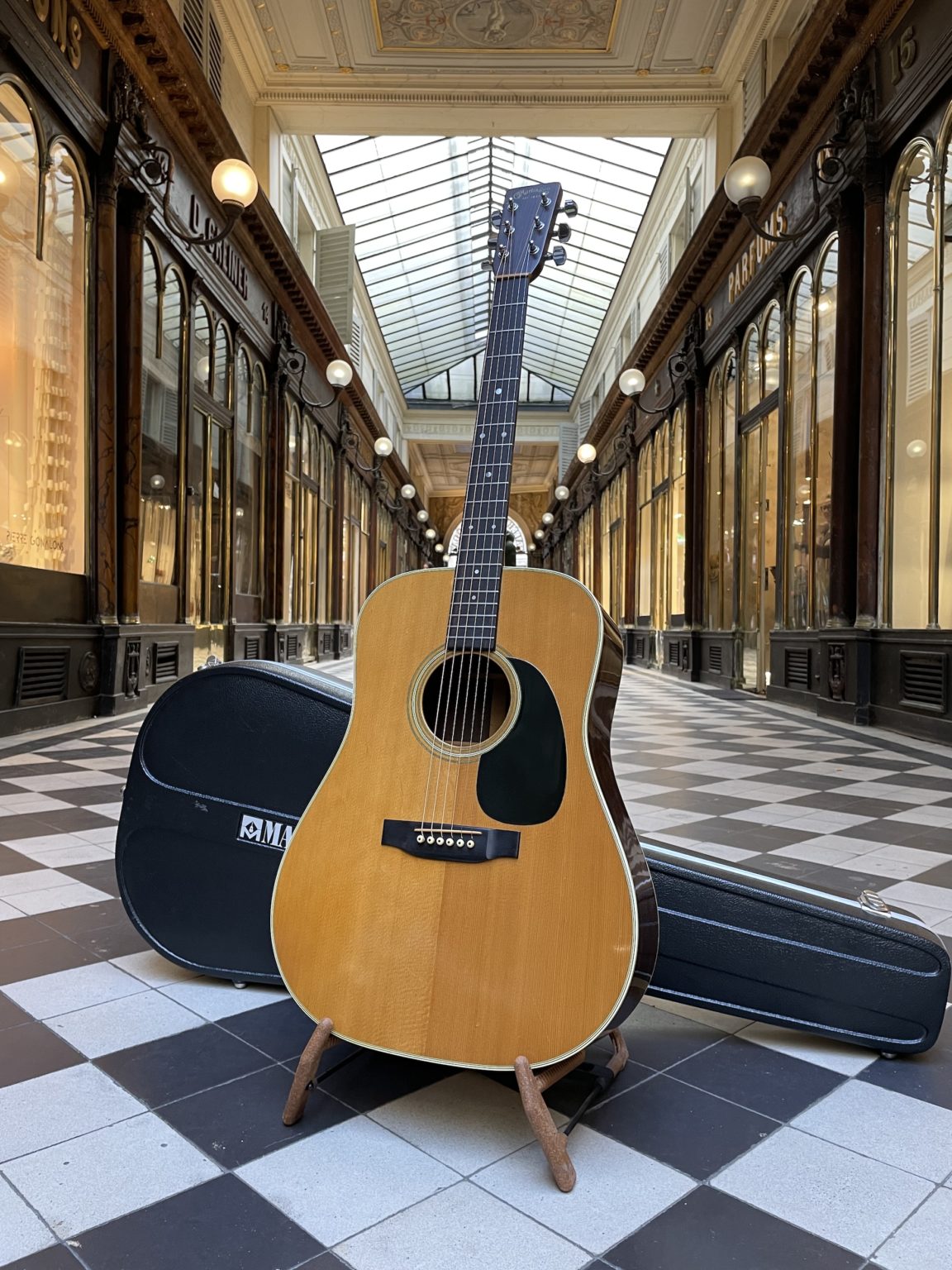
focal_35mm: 26
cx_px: 476
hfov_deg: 53.1
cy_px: 635
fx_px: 953
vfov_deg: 67.3
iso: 100
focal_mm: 4.2
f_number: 1.6
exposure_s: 1/50
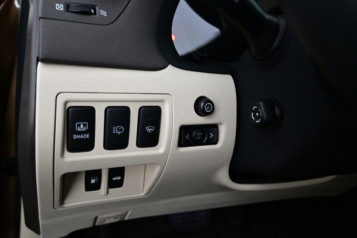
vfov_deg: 45.7
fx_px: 283
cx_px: 178
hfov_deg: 64.6
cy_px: 119
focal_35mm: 28
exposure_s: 1/30
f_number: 3.8
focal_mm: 19
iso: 2200
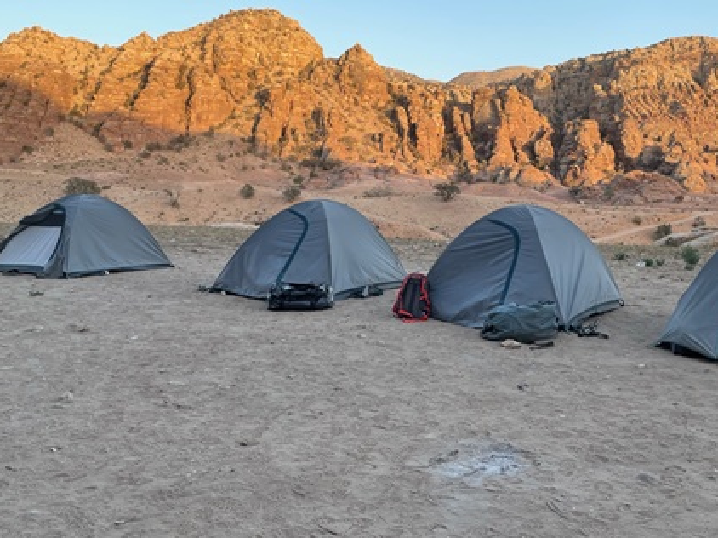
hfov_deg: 49.7
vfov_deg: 38.3
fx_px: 767
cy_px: 192
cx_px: 447
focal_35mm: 37
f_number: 1.6
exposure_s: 1/197
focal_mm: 4.2
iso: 32
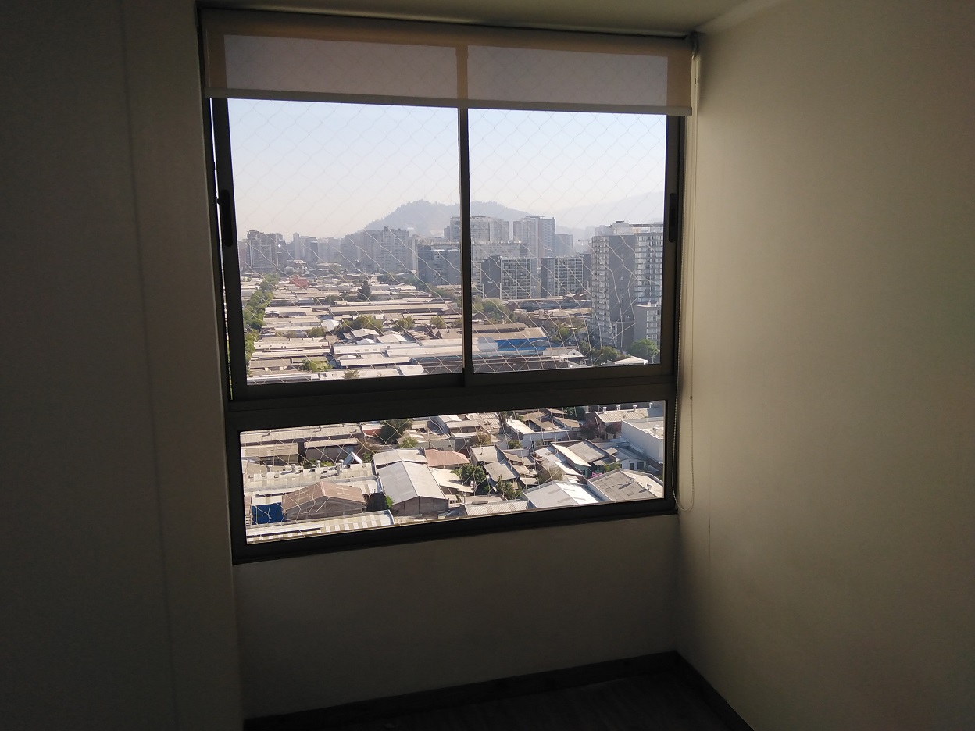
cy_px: 366
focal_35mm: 26
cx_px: 488
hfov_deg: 67.3
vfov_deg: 53.1
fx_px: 732
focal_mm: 3.59
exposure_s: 1/1181
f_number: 1.8
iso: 100
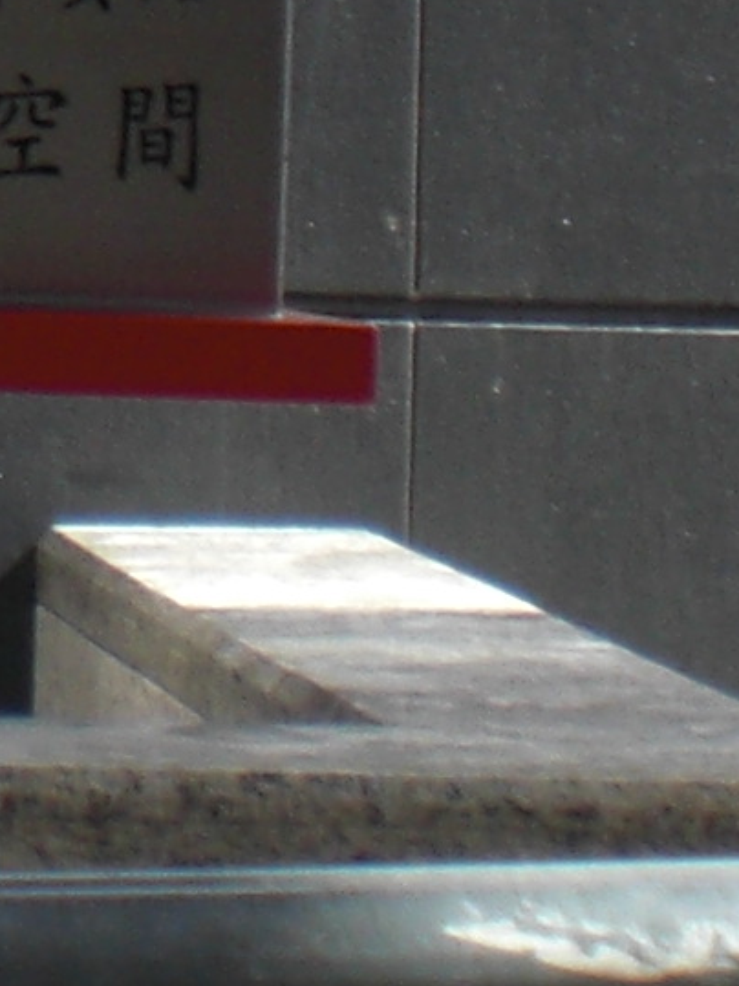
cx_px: -593
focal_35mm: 230
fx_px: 6549
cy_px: -768
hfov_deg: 6.3
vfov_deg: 8.3
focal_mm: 6.3
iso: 64
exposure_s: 1/400
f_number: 3.1
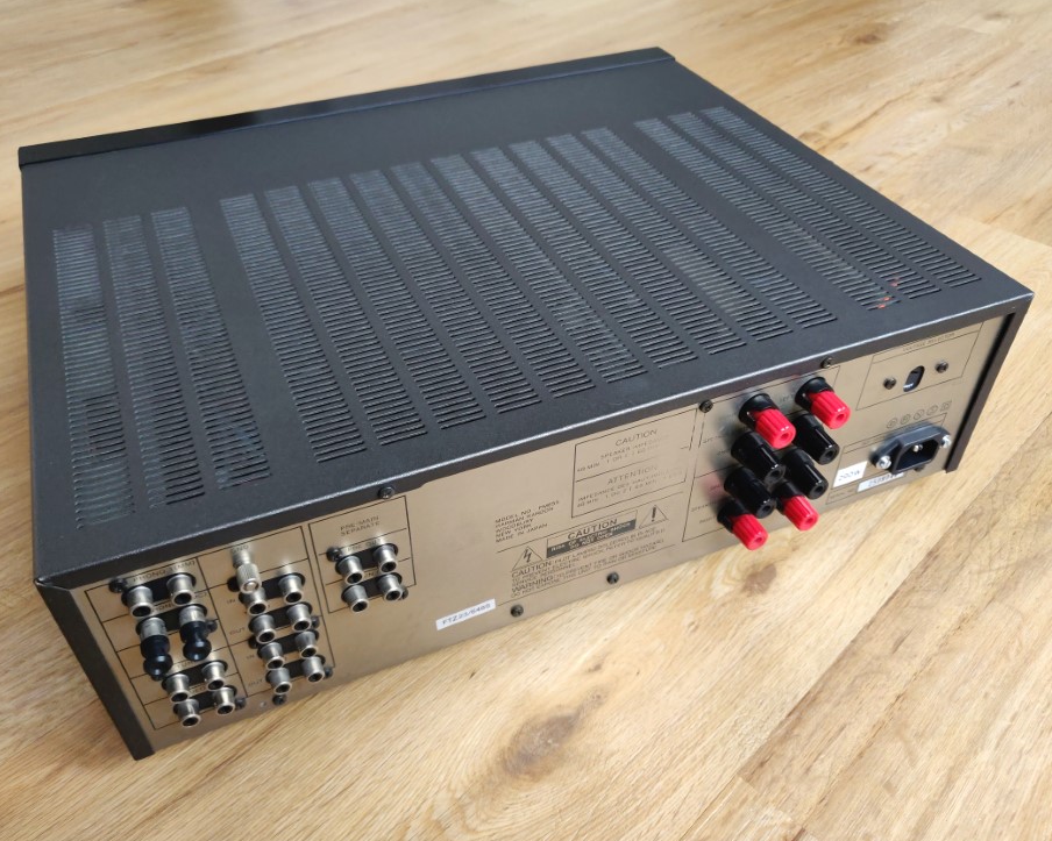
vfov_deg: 53.2
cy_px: 429
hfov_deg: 64.1
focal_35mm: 27
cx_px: 517
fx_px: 841
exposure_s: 1/33
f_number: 1.7
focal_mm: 4.25
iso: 640
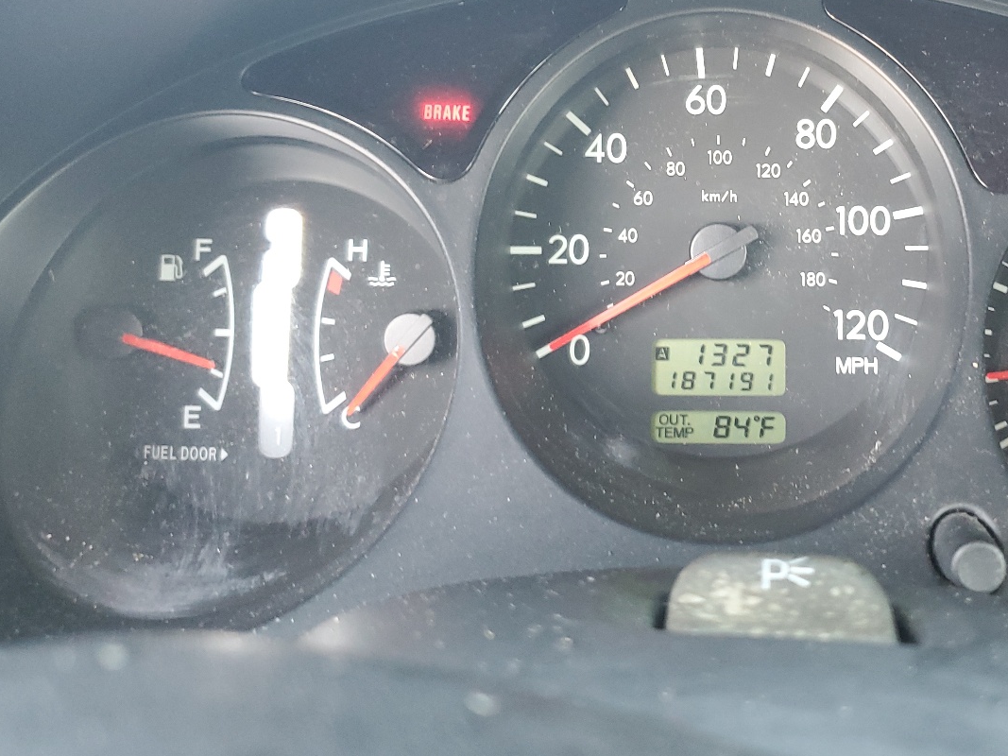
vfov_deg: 36.1
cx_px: 722
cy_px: 210
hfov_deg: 46.6
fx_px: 1136
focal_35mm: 39
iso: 185
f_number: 1.5
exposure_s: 1/60.2
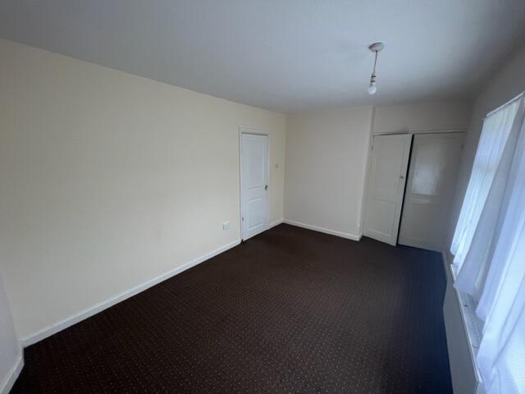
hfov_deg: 106.2
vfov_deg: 89.9
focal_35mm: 13
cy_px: 197
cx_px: 262
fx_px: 197
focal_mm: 1.57
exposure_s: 1/99
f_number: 1.8
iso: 160
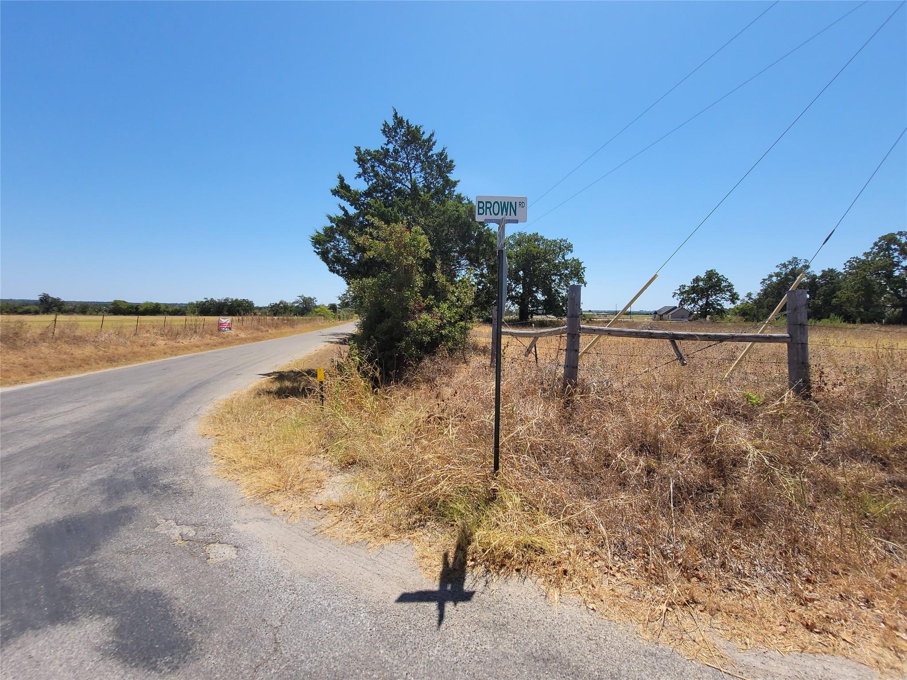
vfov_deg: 89.9
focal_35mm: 13
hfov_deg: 106.2
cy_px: 340
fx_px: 341
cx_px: 454
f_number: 2.2
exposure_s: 1/2352
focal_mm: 2.2
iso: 64
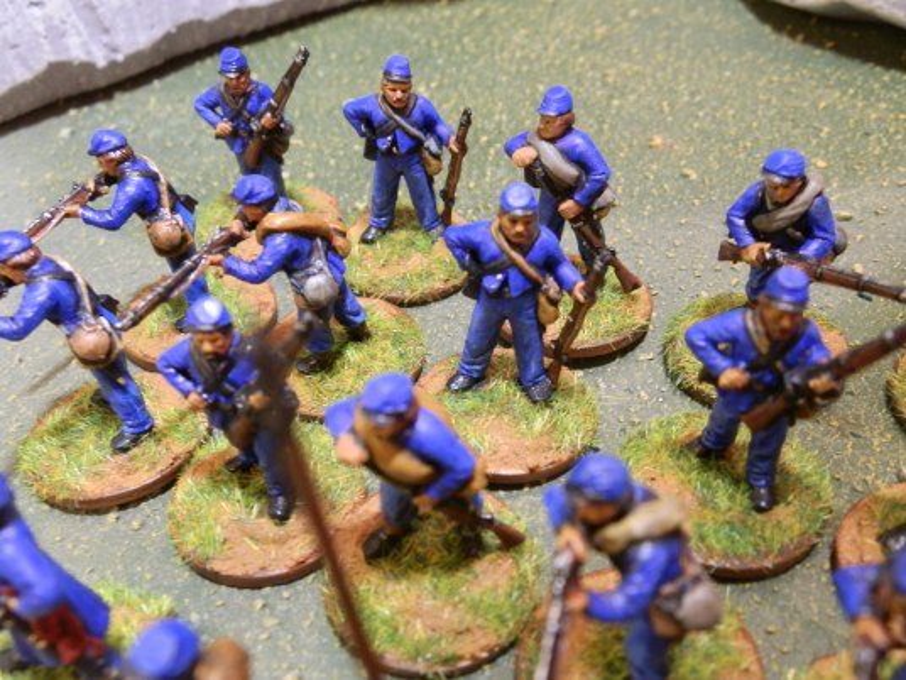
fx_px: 864
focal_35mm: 33
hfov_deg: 55.4
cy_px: 340
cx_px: 453
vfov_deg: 42.9
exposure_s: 1/8
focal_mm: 5.96
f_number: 3.2
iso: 200
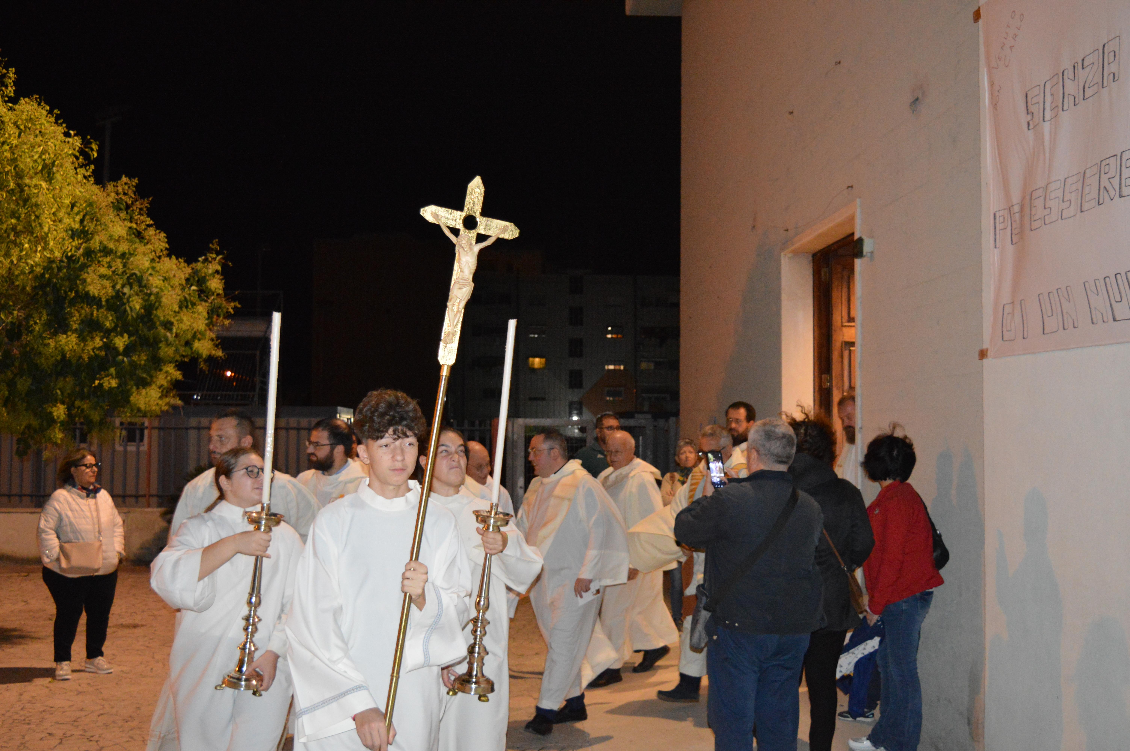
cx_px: 565
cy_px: 376
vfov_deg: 34.1
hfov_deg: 49.6
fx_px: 1223
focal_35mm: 39
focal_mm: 26
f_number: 4
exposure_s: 1/60
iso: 3200
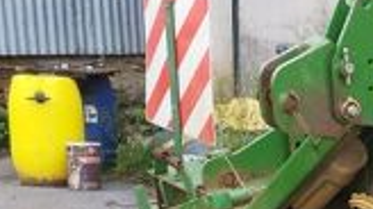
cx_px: 471
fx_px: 1008
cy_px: 370
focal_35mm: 102
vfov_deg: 11.1
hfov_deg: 19.5
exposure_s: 1/100
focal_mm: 5.89
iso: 100
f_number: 1.89
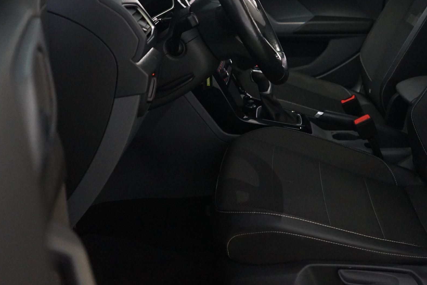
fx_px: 546
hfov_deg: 42.2
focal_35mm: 46
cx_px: 284
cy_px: 86
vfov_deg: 29.0
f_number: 3.5
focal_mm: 29
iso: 4000
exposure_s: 1/25
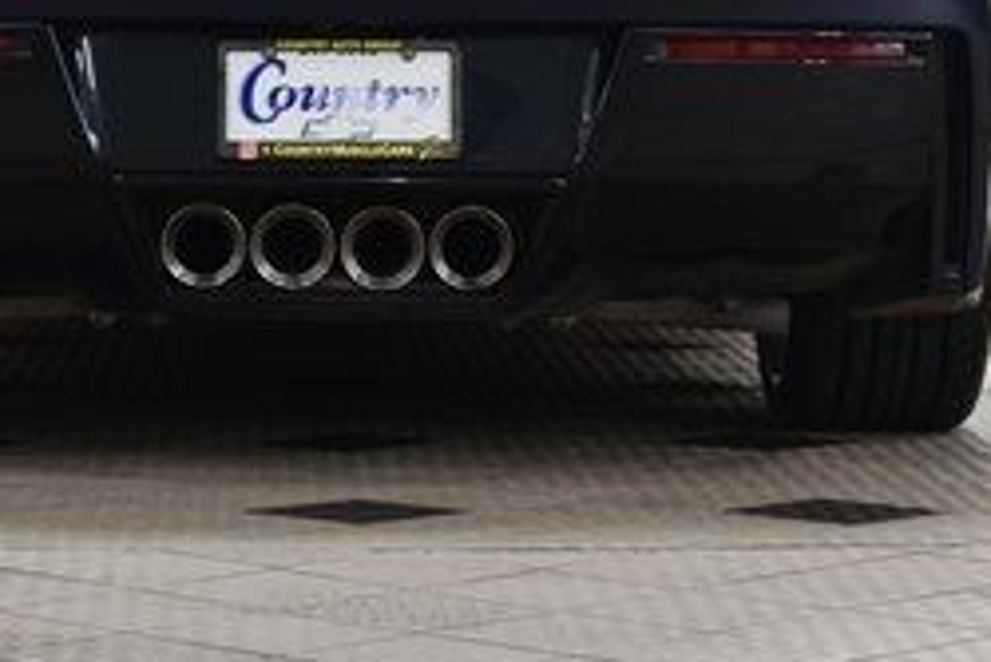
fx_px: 4434
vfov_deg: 8.5
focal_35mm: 161
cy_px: 6
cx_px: 349
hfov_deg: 12.7
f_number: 6.3
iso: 450
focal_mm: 42
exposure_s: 1/15
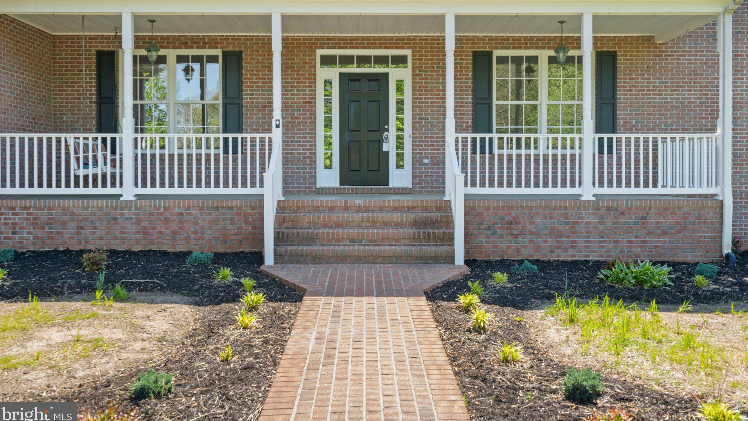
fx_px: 734
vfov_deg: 31.9
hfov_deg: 54.0
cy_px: 177
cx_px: 373
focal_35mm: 37
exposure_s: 1/60
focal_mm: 35
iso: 250
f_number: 13
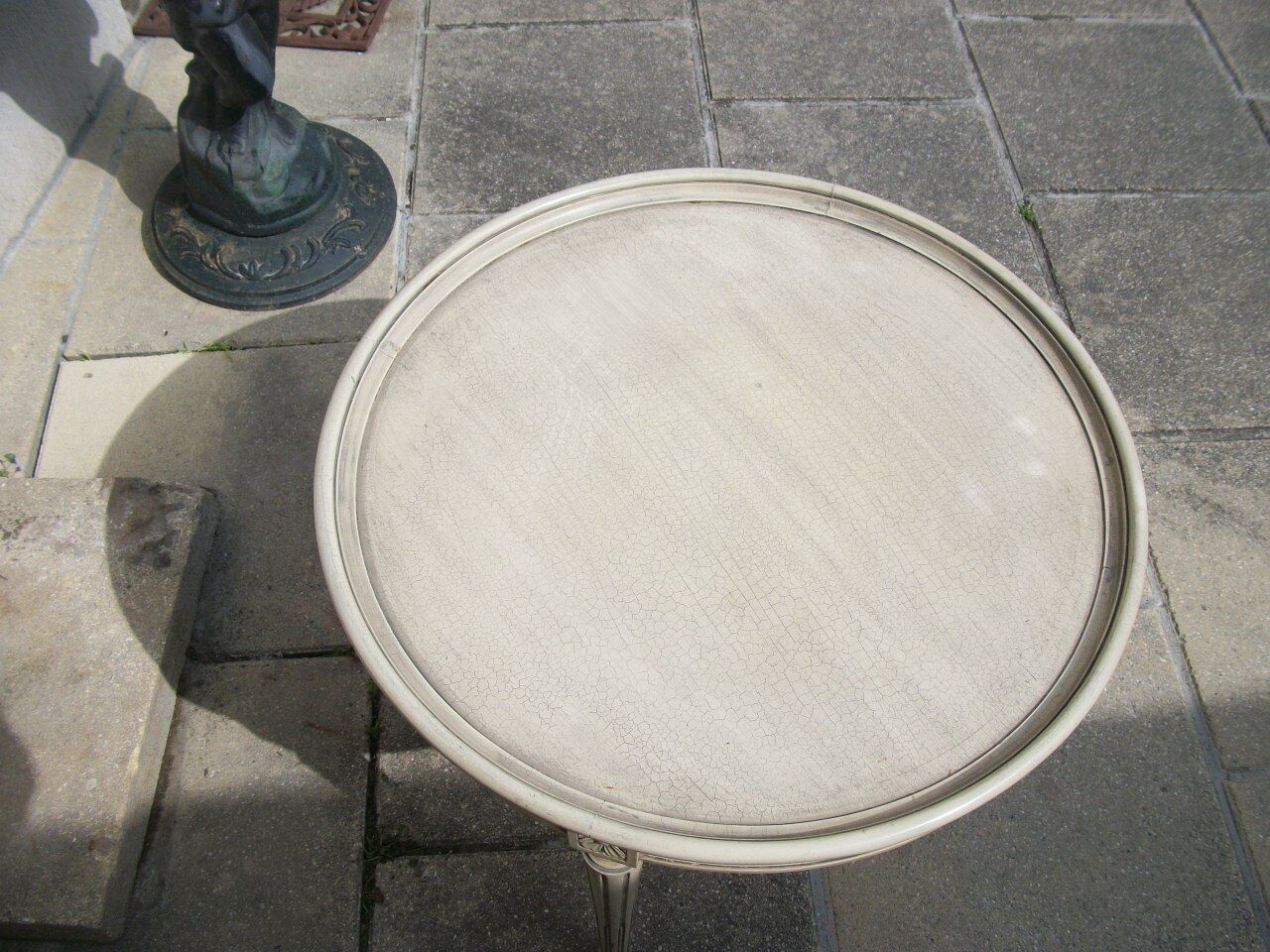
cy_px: 476
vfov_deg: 44.2
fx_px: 1174
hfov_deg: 56.8
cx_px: 635
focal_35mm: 32
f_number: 8.8
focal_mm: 5.7
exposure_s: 1/250
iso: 80
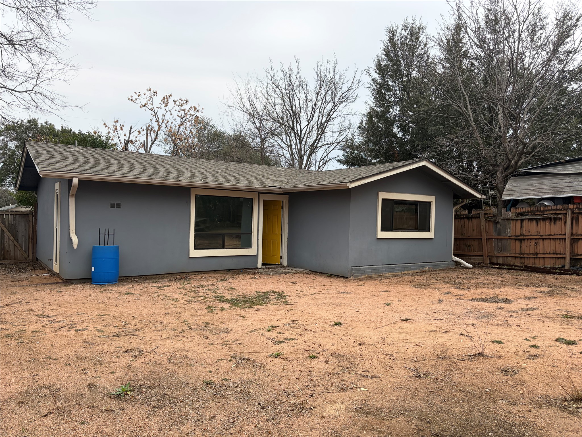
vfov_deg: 53.1
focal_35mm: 26
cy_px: 218
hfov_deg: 67.3
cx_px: 291
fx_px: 437
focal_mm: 5.96
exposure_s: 1/1263
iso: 50
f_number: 1.6
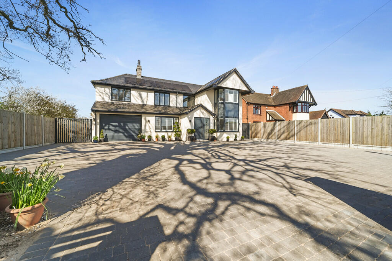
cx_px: 196
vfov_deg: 81.1
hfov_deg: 104.3
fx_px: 152
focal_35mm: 14
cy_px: 130
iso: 400
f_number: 11
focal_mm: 14
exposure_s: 1/60
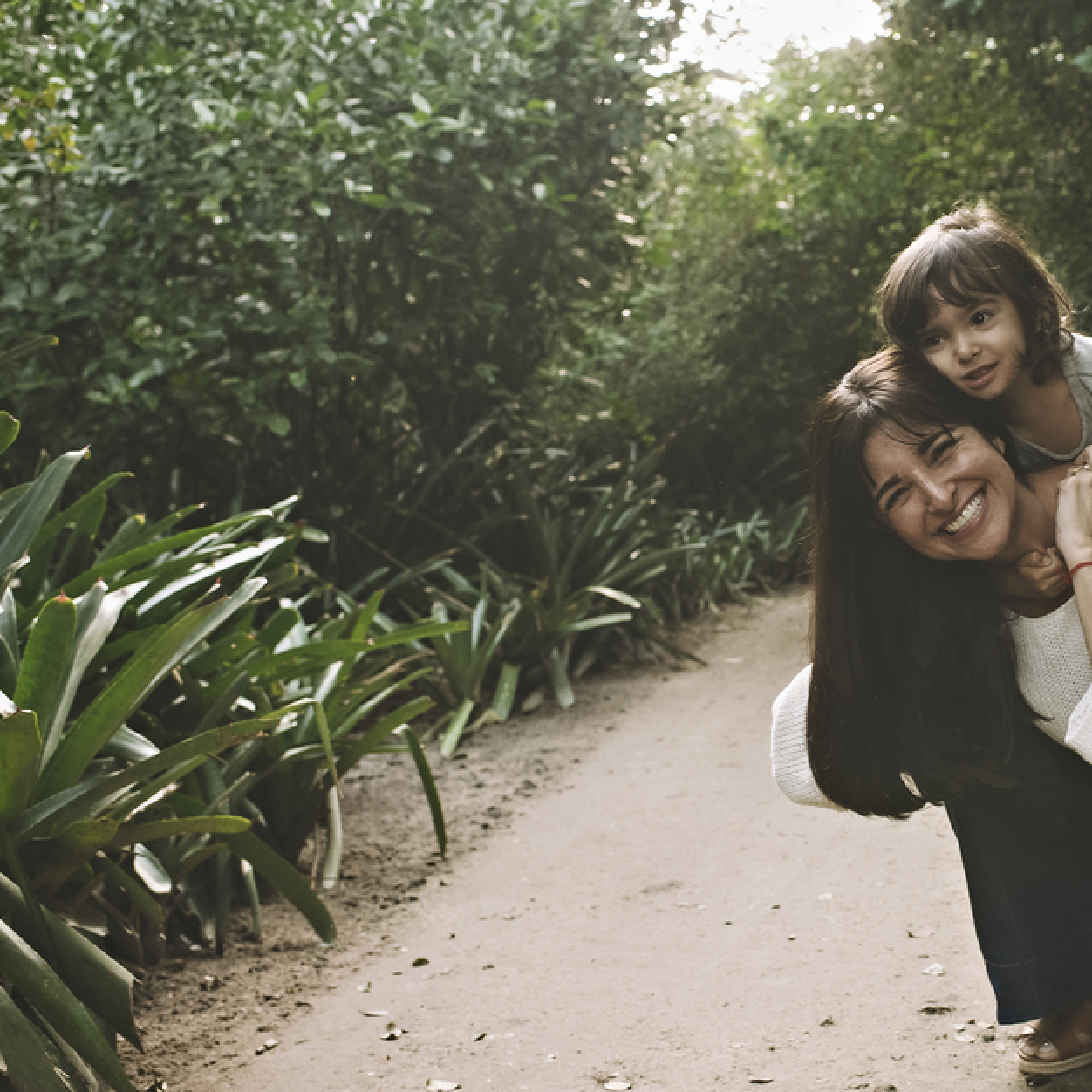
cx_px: 879
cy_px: 529
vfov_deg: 30.0
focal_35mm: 57
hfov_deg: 29.3
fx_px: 2034
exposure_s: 1/125
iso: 1000
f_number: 5
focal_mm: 35
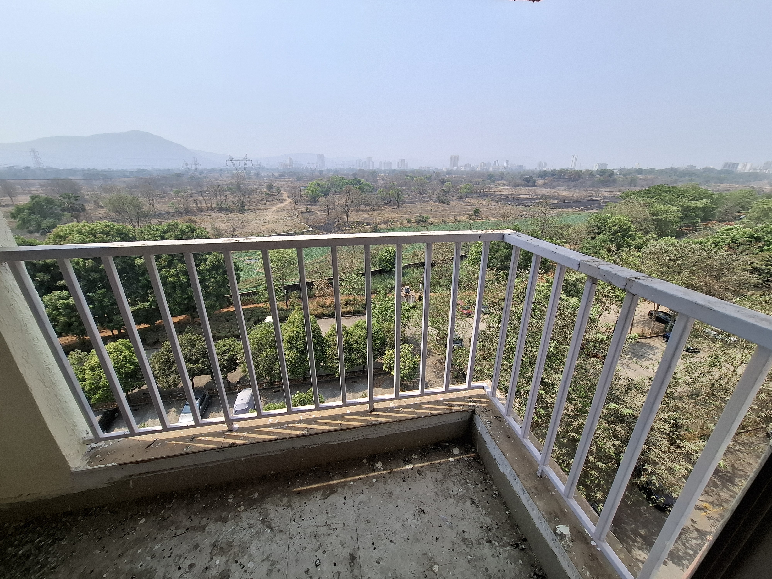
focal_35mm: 13
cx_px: 386
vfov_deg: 89.9
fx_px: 290
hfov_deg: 106.2
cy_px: 290
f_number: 2.2
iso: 40
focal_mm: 1.74
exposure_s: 1/811
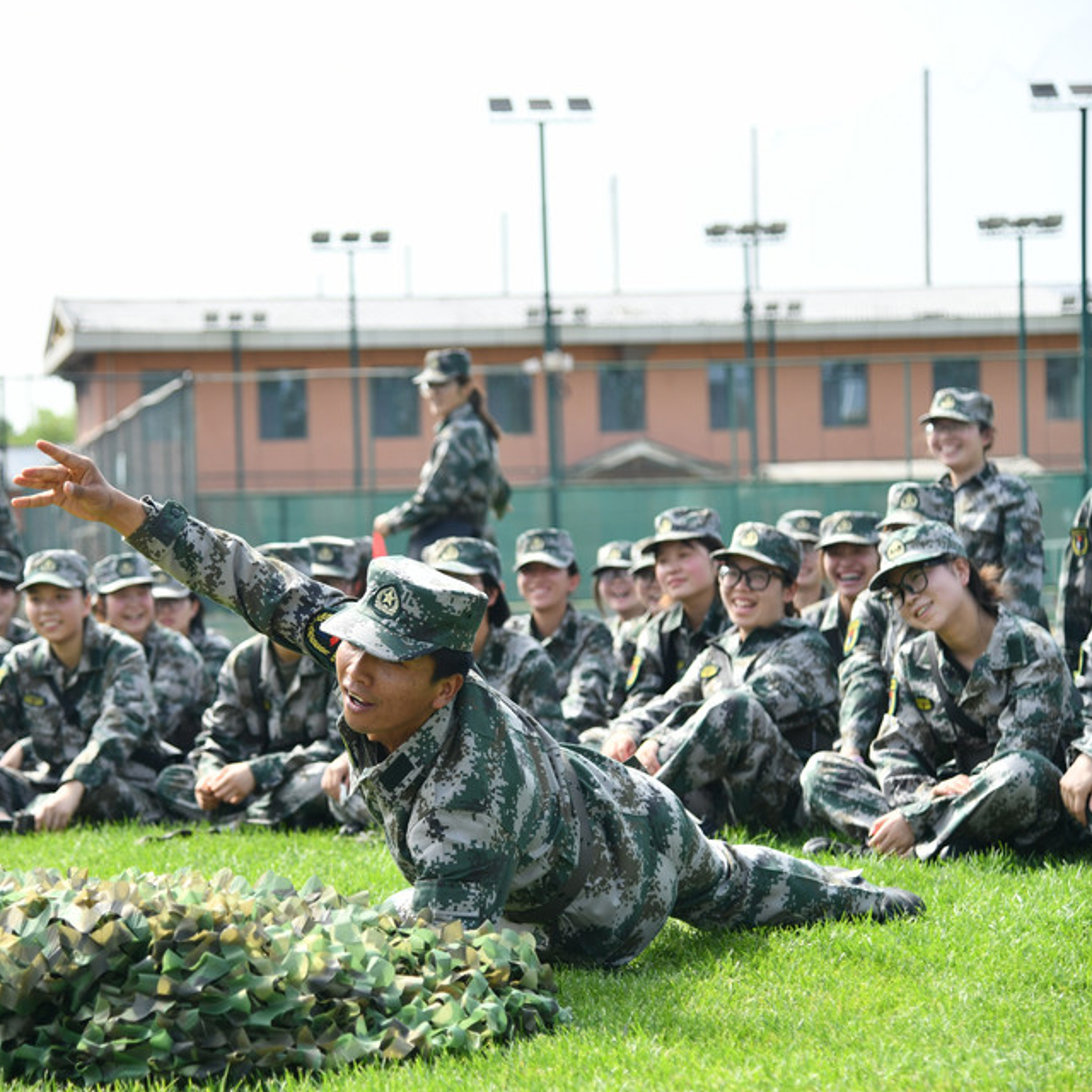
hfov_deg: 18.6
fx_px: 3319
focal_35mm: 93
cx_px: 331
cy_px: 559
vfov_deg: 18.7
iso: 320
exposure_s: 1/1250
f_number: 4
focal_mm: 70
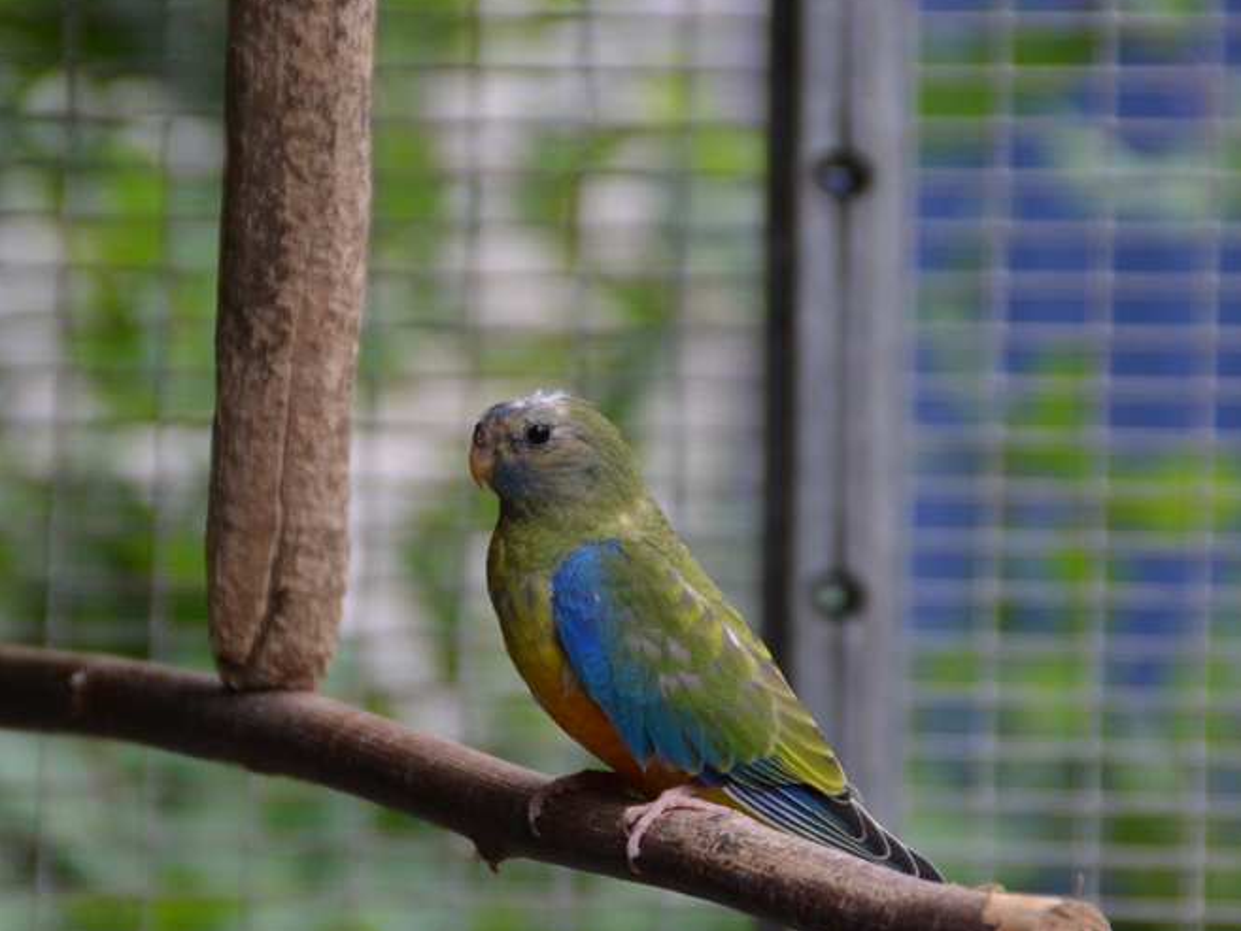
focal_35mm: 351
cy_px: 490
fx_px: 12586
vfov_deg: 4.2
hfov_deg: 5.6
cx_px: 601
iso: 1100
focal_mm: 200
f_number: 6.3
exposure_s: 1/500
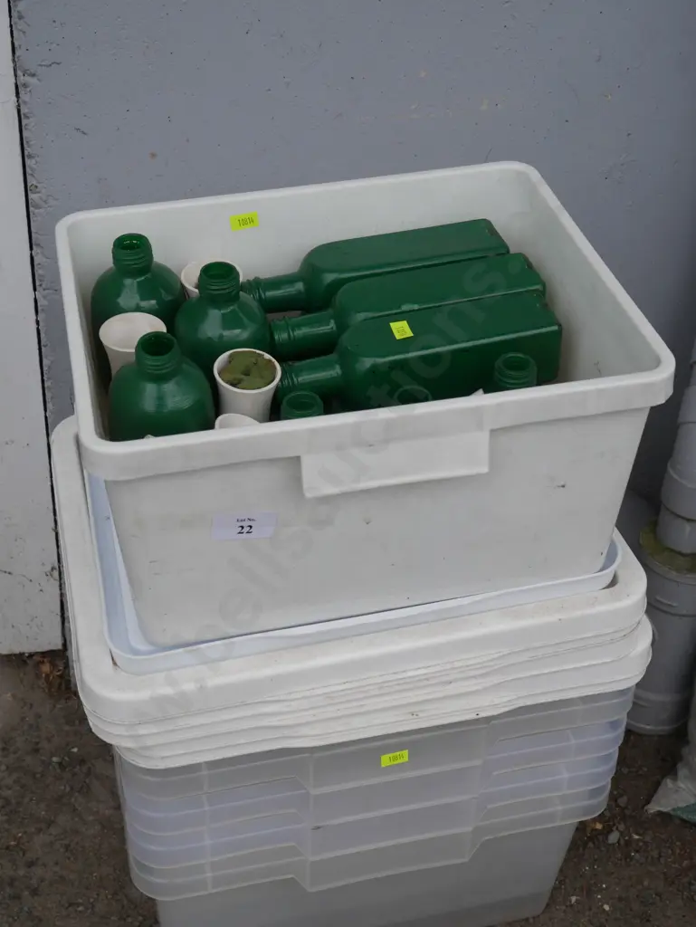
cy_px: 464
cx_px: 348
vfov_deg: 41.2
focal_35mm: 46
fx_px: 1232
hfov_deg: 31.5
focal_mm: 23
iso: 200
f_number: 8
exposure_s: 1/250
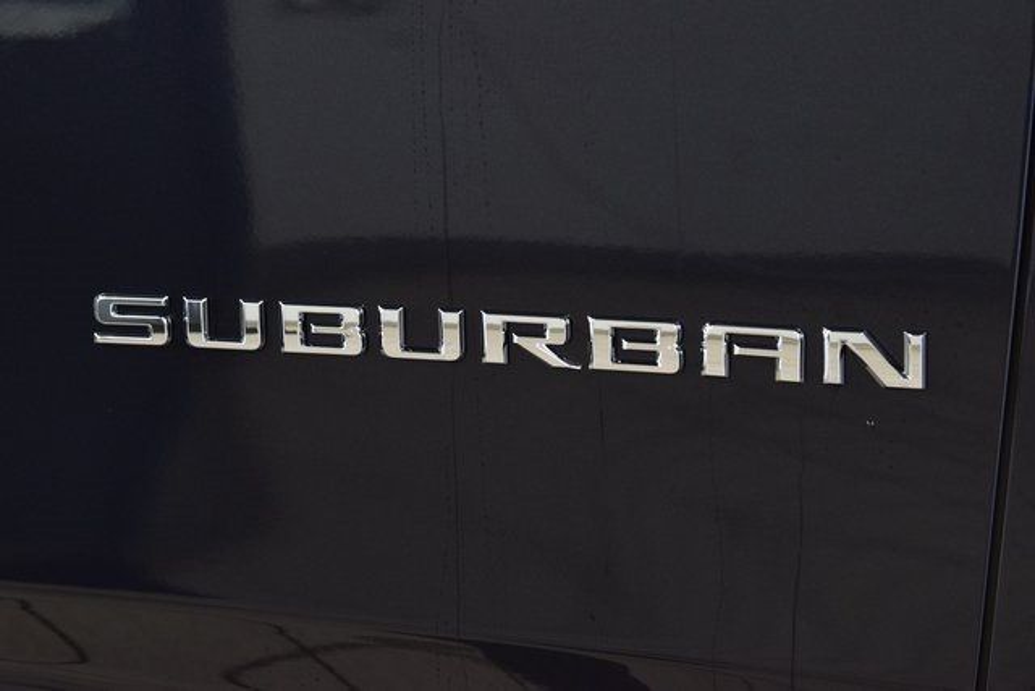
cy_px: 346
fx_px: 2372
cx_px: 518
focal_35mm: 82
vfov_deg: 16.6
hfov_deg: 24.6
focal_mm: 55
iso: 900
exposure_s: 1/15
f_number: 6.3
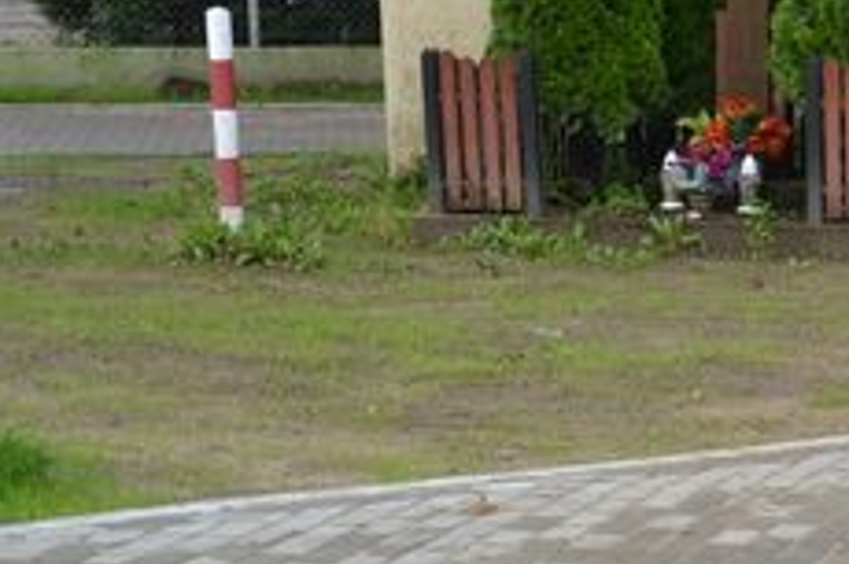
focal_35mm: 147
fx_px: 3463
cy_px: 457
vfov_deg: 9.3
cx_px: 1598
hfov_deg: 12.6
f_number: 5.6
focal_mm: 25
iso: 200
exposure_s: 1/125
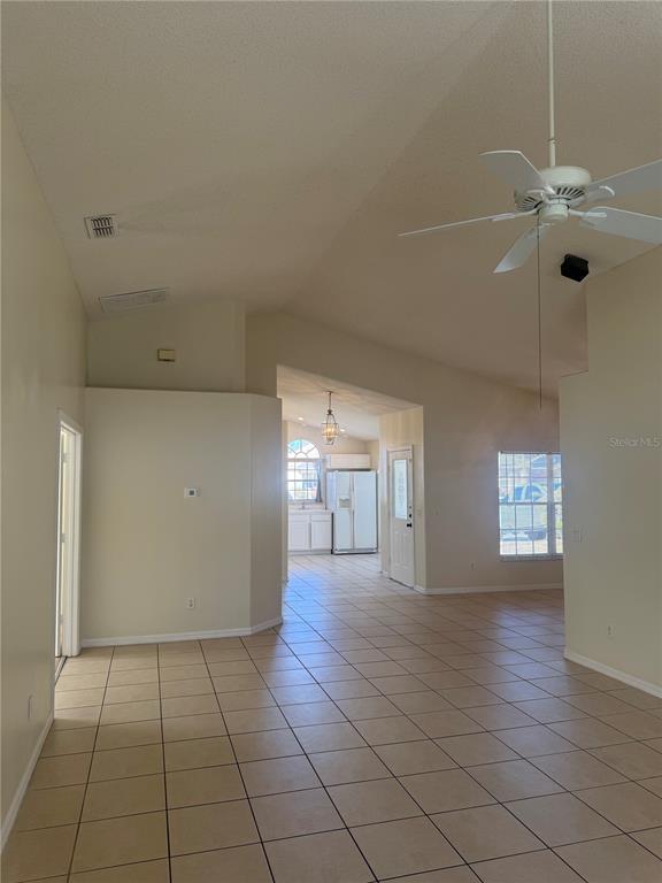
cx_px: 331
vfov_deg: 71.6
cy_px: 442
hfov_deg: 56.8
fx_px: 612
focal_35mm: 24
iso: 125
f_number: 1.78
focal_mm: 6.76
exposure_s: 1/237
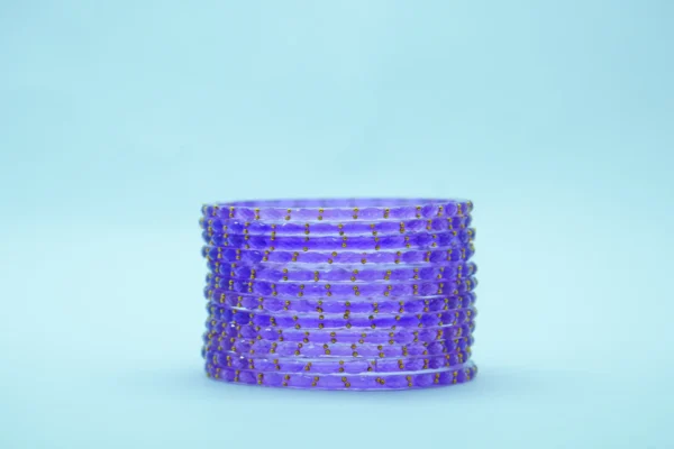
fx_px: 1647
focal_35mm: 88
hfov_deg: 23.1
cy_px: 224
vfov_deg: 15.5
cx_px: 337
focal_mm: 59
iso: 640
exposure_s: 1/250
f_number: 6.3
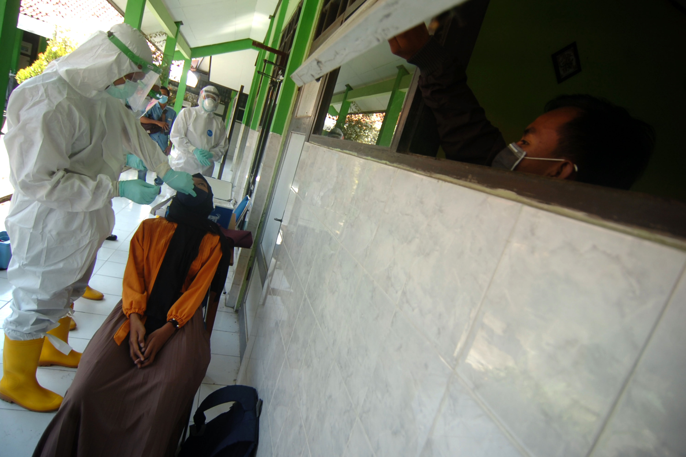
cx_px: 343
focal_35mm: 18
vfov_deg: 67.3
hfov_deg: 90.0
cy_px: 228
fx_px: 343
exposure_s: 1/200
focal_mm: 12
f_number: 4
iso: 200
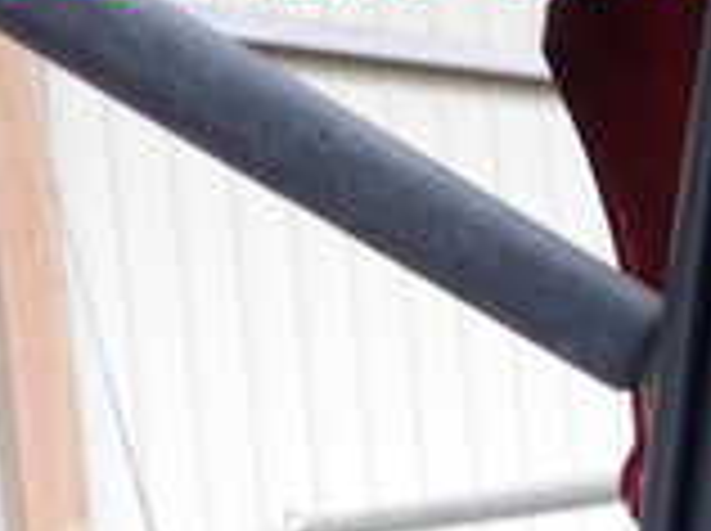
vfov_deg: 10.3
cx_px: 1274
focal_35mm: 137
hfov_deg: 13.1
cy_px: 918
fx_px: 2810
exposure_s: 1/60
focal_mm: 6.37
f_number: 2.5
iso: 200
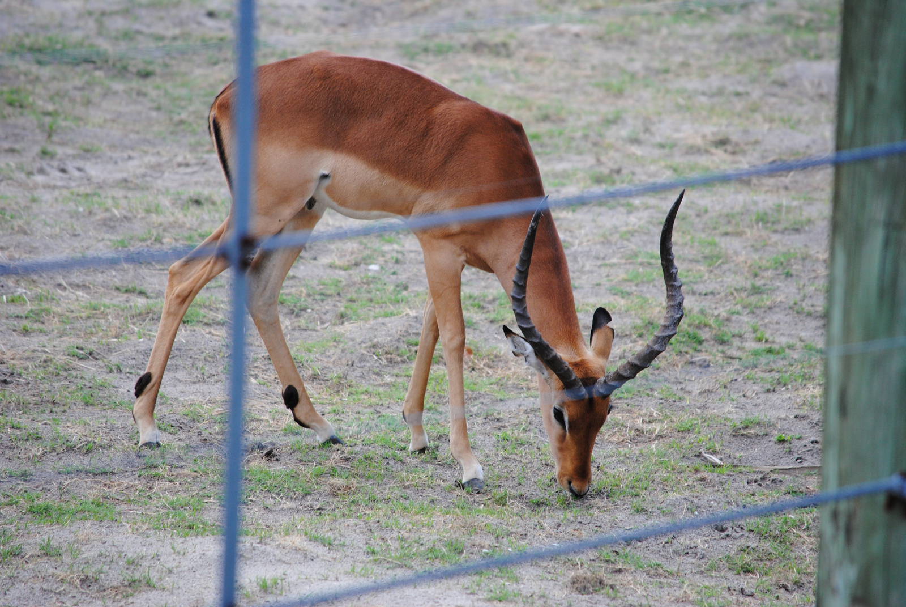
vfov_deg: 3.8
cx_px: 453
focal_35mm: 360
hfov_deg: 5.7
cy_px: 304
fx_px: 9071
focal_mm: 240
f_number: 5.3
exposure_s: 1/500
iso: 360
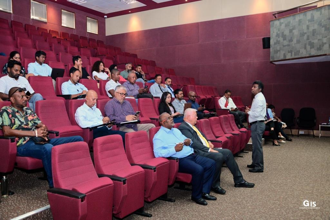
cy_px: 110
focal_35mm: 32
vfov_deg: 41.1
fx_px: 293
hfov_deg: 58.8
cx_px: 165
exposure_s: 1/200
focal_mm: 32
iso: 4000
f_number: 5.6
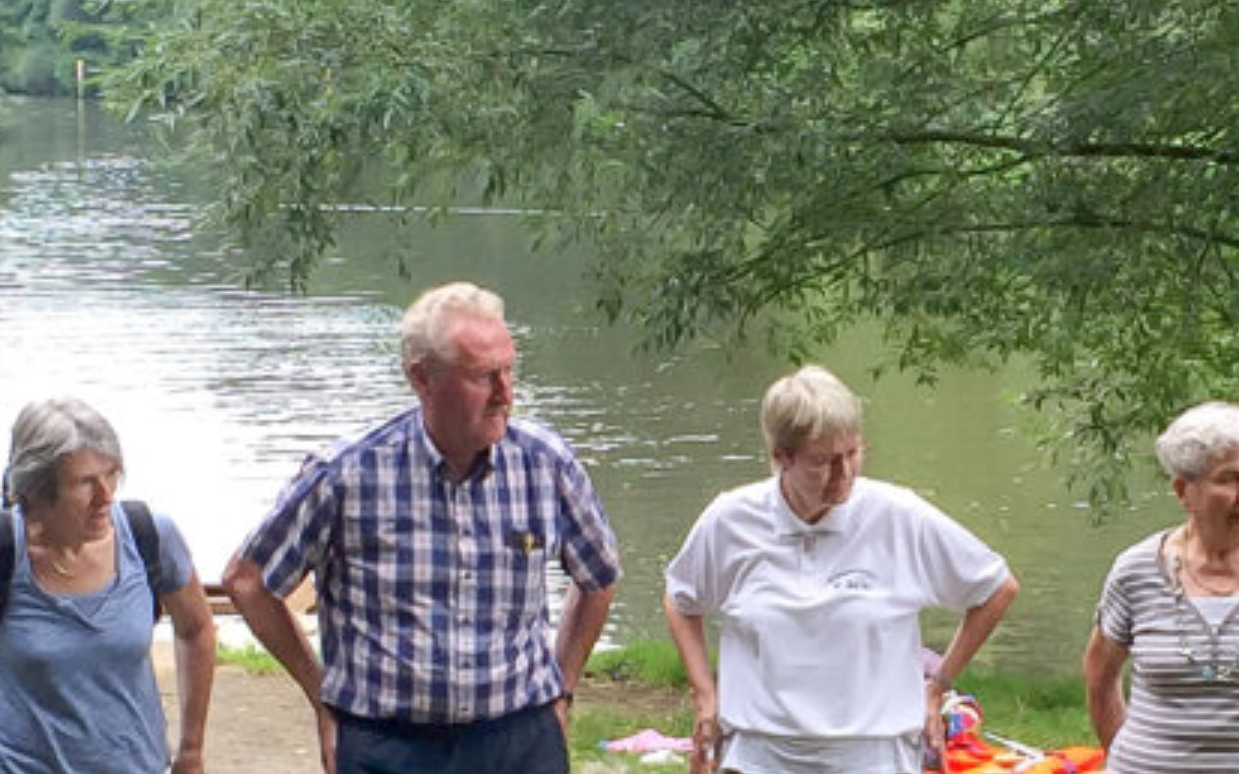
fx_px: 4018
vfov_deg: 11.0
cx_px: 939
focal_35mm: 119
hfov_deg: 17.4
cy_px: 543
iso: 32
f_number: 2.2
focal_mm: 4.15
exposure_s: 1/100
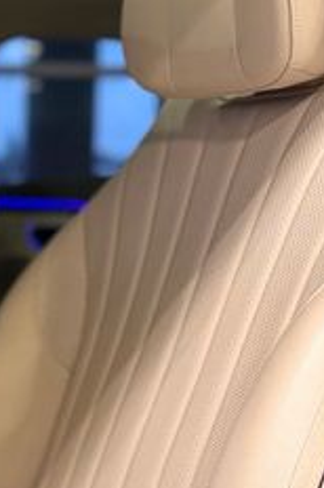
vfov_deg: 29.2
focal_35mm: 69
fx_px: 934
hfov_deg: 17.3
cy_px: 301
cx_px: -194
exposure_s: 1/60
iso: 200
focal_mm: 6.76
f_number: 1.78
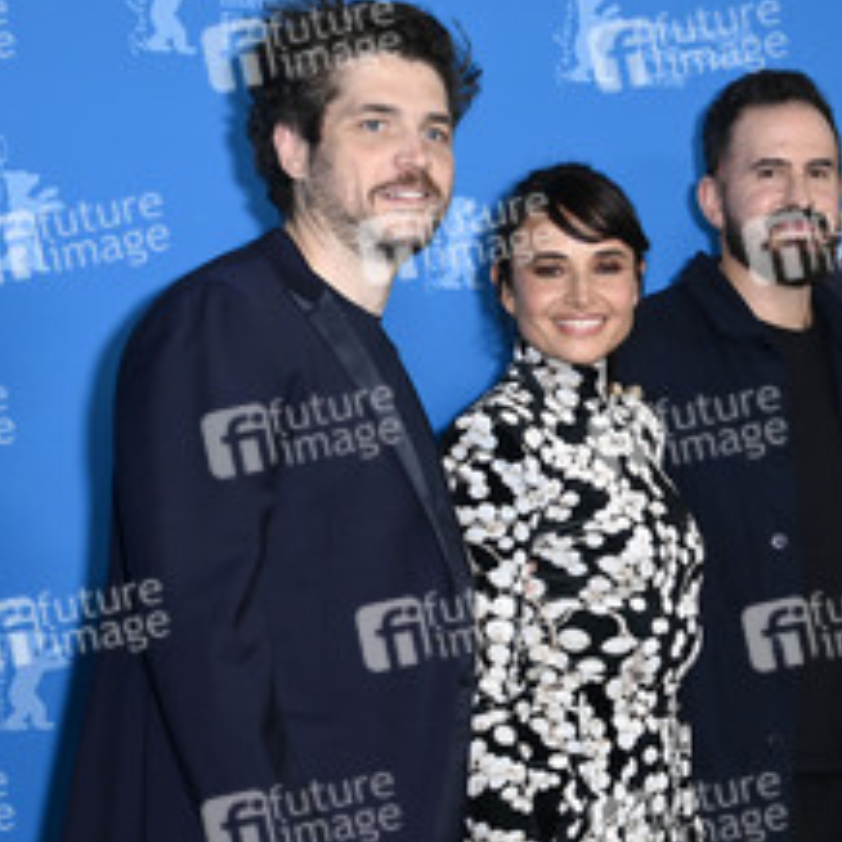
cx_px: 740
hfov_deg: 15.1
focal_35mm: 114
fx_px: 3137
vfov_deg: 15.3
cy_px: 529
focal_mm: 65
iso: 1000
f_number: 5.6
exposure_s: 1/250
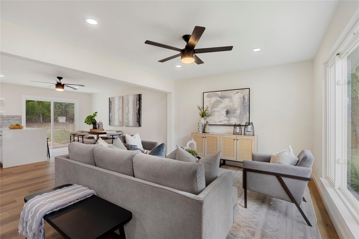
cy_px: 120
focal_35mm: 16
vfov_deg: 73.7
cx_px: 180
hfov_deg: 96.7
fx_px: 160
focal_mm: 16
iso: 320
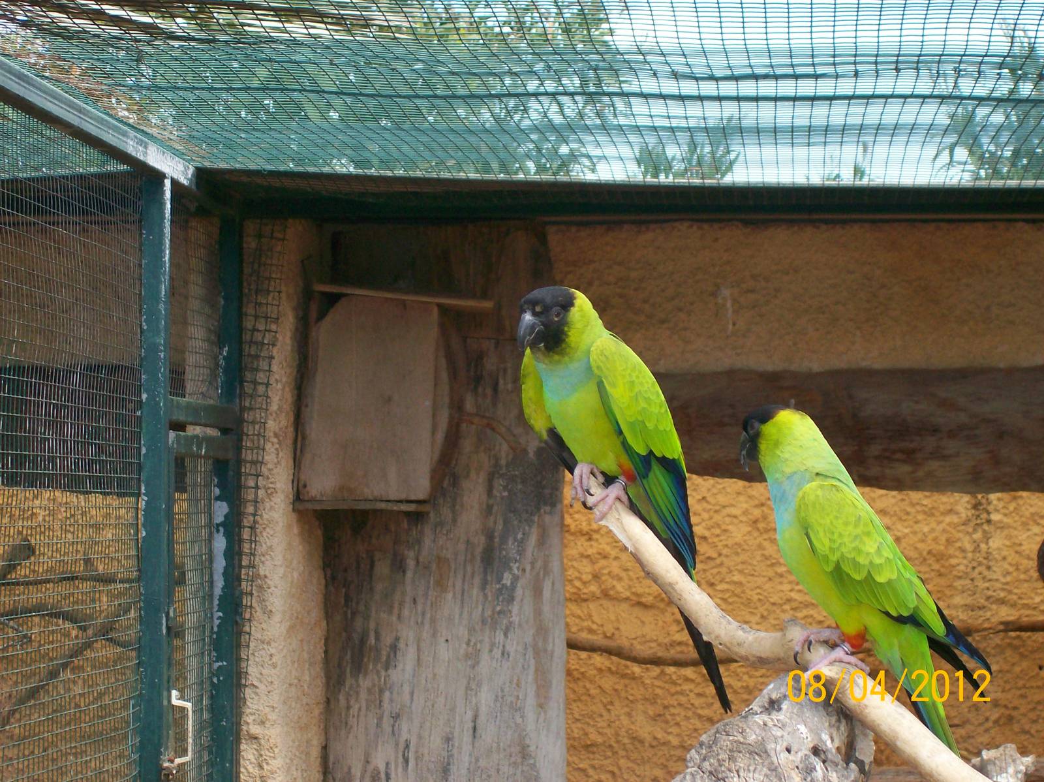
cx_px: 522
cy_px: 391
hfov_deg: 18.2
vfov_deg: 13.7
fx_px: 3255
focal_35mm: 108
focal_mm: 18
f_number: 4.8
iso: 80
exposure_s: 1/125
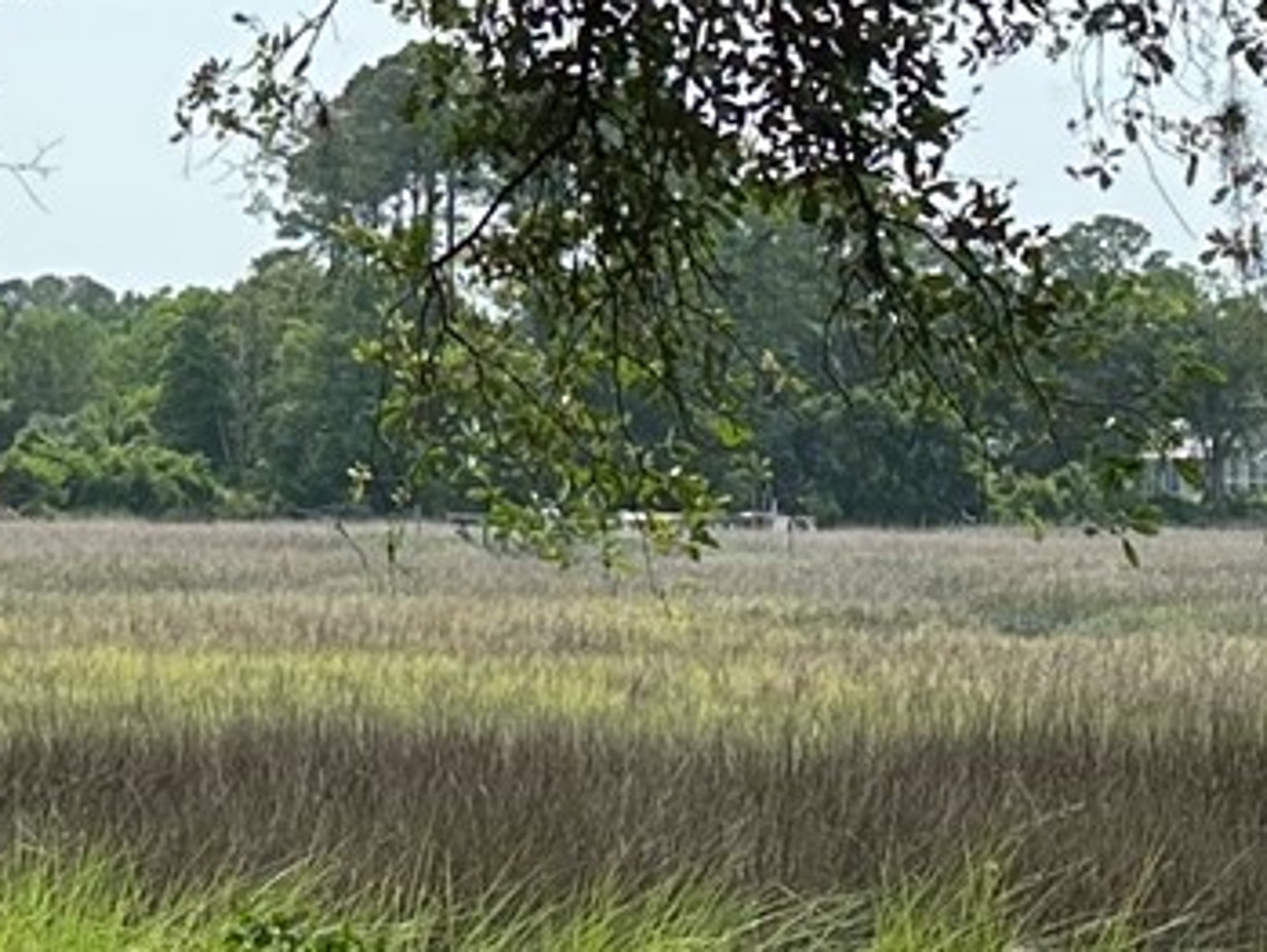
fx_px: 4833
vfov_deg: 11.2
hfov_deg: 14.5
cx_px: -167
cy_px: 273
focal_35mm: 132
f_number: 1.78
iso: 80
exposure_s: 1/3597
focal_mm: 6.86
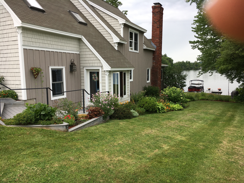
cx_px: 122
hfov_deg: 61.7
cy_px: 92
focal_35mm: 29
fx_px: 204
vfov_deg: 48.2
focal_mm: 4.15
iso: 25
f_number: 2.2
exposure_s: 1/432
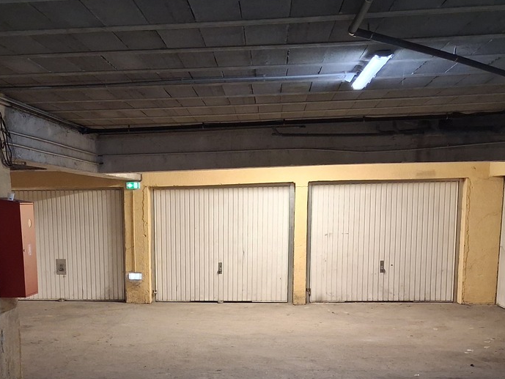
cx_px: 183
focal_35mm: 47
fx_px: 686
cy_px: 307
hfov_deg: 40.1
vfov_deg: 30.1
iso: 500
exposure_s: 1/50
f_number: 1.8
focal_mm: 4
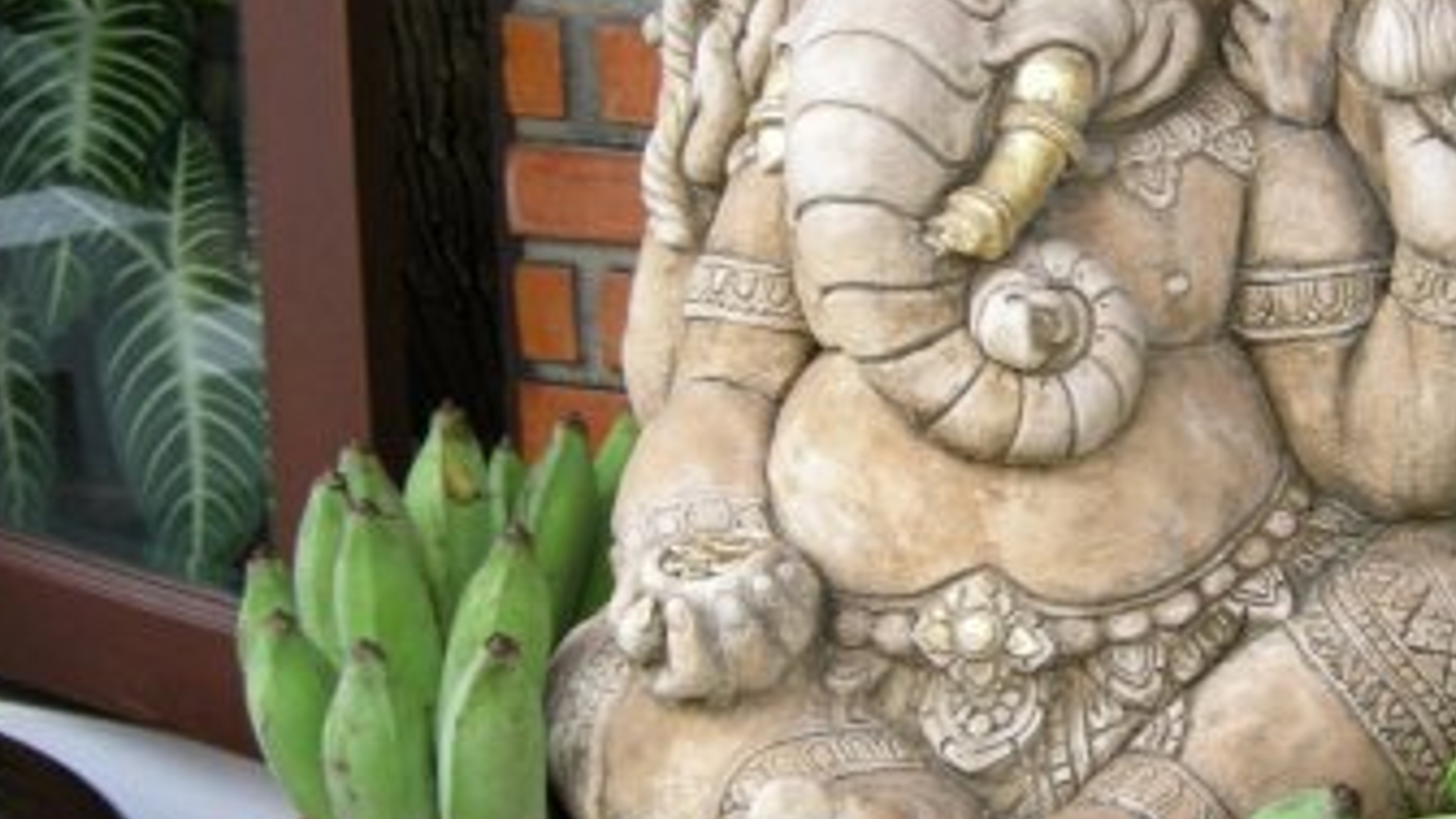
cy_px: 394
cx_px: 1183
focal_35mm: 85
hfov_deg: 24.6
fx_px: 3282
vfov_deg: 14.2
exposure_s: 1/7.9
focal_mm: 8.5
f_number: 2.9
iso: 142
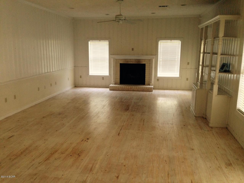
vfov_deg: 42.9
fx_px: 233
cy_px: 92
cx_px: 122
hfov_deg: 55.4
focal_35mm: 33
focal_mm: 4.12
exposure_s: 1/20
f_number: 2.4
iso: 125
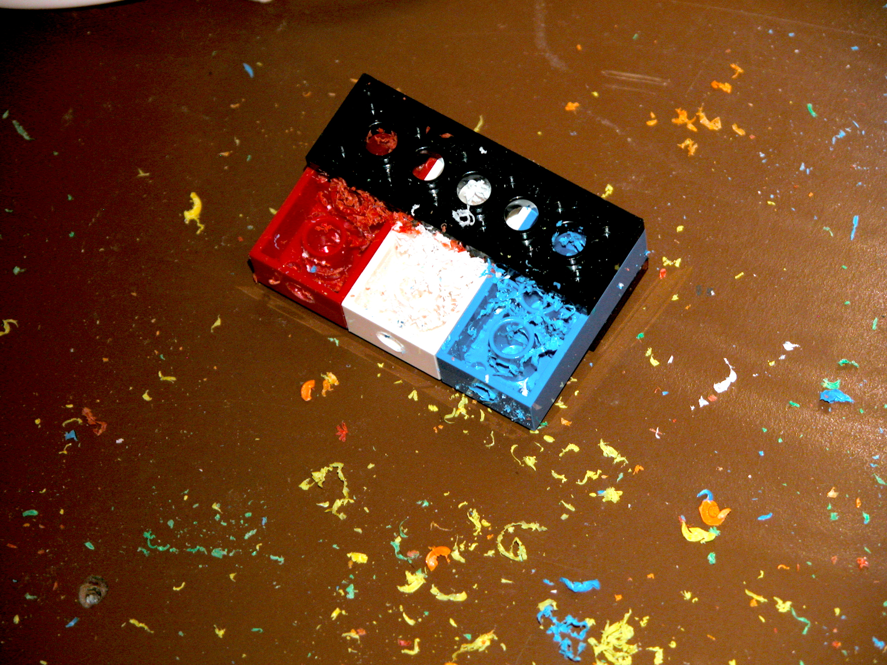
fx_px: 4433
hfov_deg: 11.4
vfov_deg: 8.6
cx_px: 444
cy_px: 332
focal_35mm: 173
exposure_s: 1/125
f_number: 4
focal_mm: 44.7
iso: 100
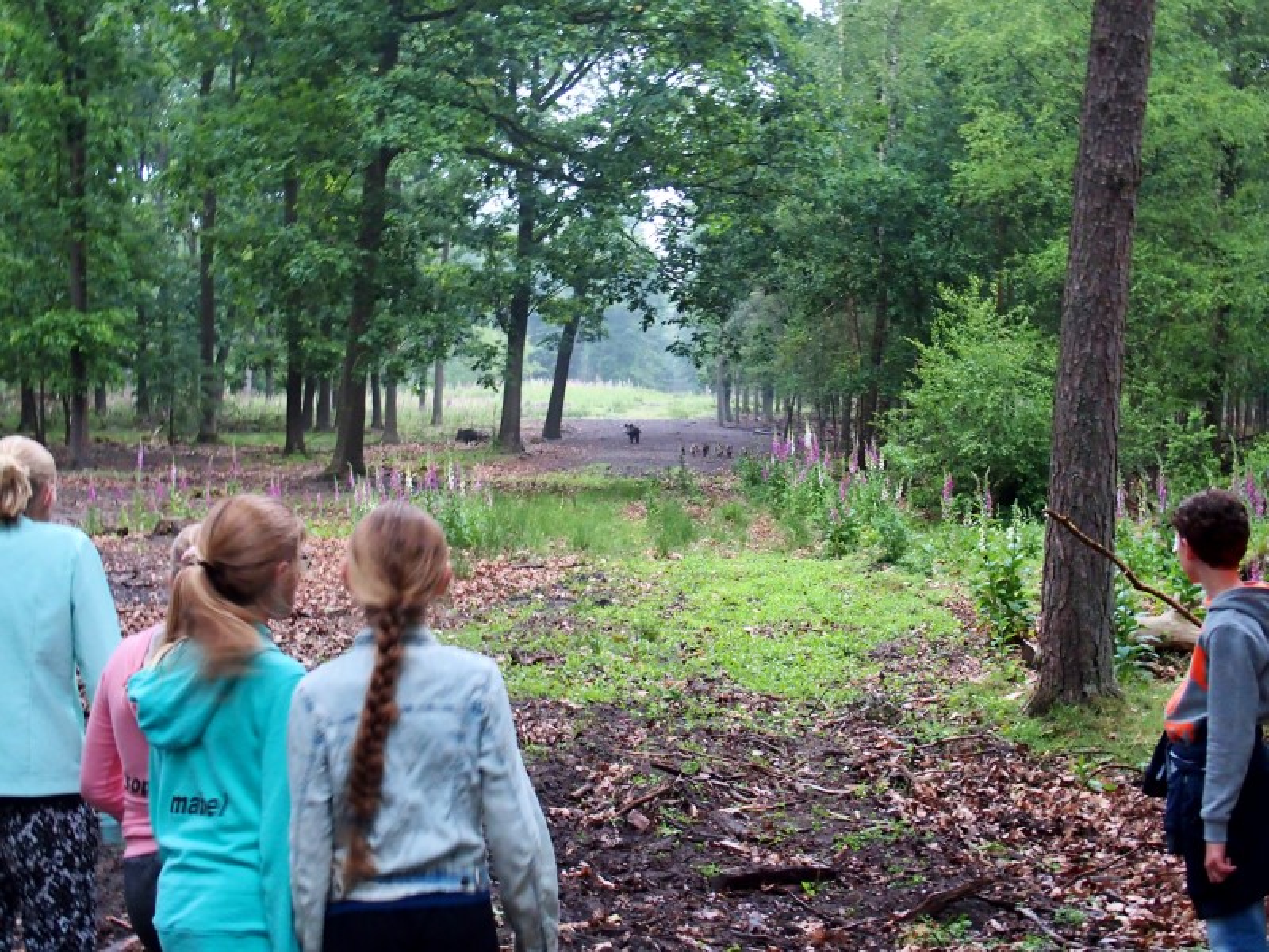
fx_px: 2090
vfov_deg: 25.7
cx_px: 634
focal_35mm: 57
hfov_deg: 33.8
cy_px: 476
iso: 800
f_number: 2.8
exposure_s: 1/13
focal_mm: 12
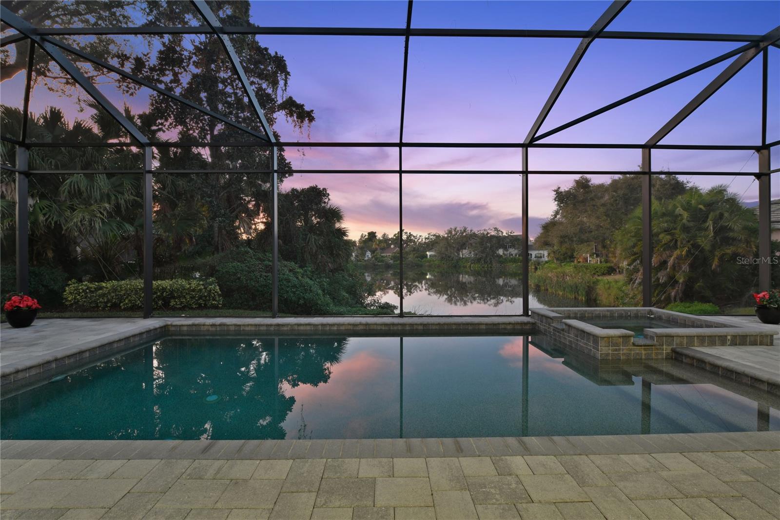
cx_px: 390
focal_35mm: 14
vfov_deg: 81.2
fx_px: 303
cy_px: 260
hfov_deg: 104.3
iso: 400
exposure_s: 1.6
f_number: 9
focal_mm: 14
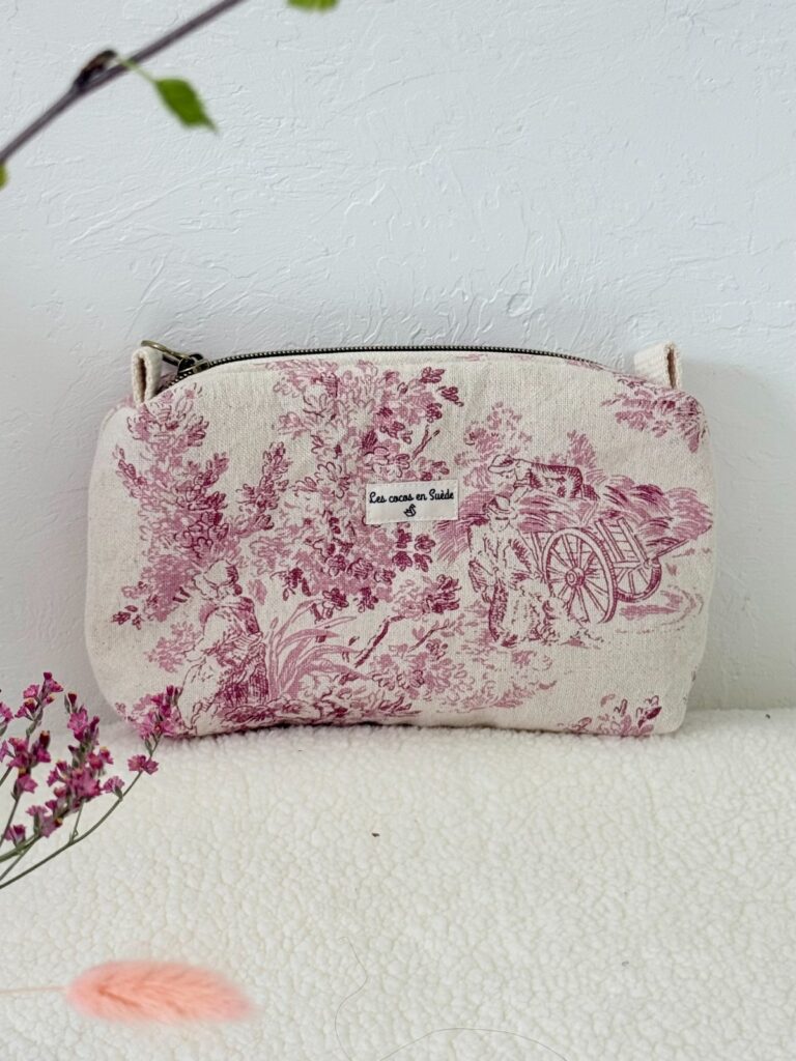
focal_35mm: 48
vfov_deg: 39.7
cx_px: 398
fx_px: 1472
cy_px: 530
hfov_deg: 30.3
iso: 64
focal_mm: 6.76
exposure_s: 1/122
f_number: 1.78
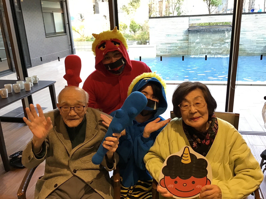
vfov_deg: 45.4
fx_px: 238
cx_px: 133
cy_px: 100
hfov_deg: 58.4
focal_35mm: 31
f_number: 2.4
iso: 40
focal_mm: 3.3
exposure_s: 1/30
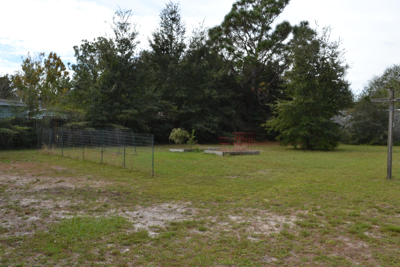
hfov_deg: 53.1
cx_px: 200
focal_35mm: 36
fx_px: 400
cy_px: 134
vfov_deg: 36.9
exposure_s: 1/200
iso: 100
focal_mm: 24
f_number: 9
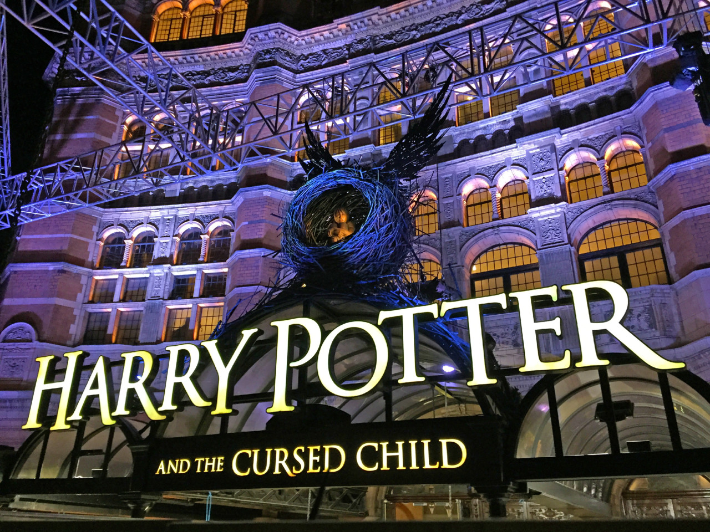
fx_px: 595
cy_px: 266
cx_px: 355
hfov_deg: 61.7
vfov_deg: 48.2
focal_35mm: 29
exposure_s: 1/33
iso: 160
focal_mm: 4.15
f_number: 2.2
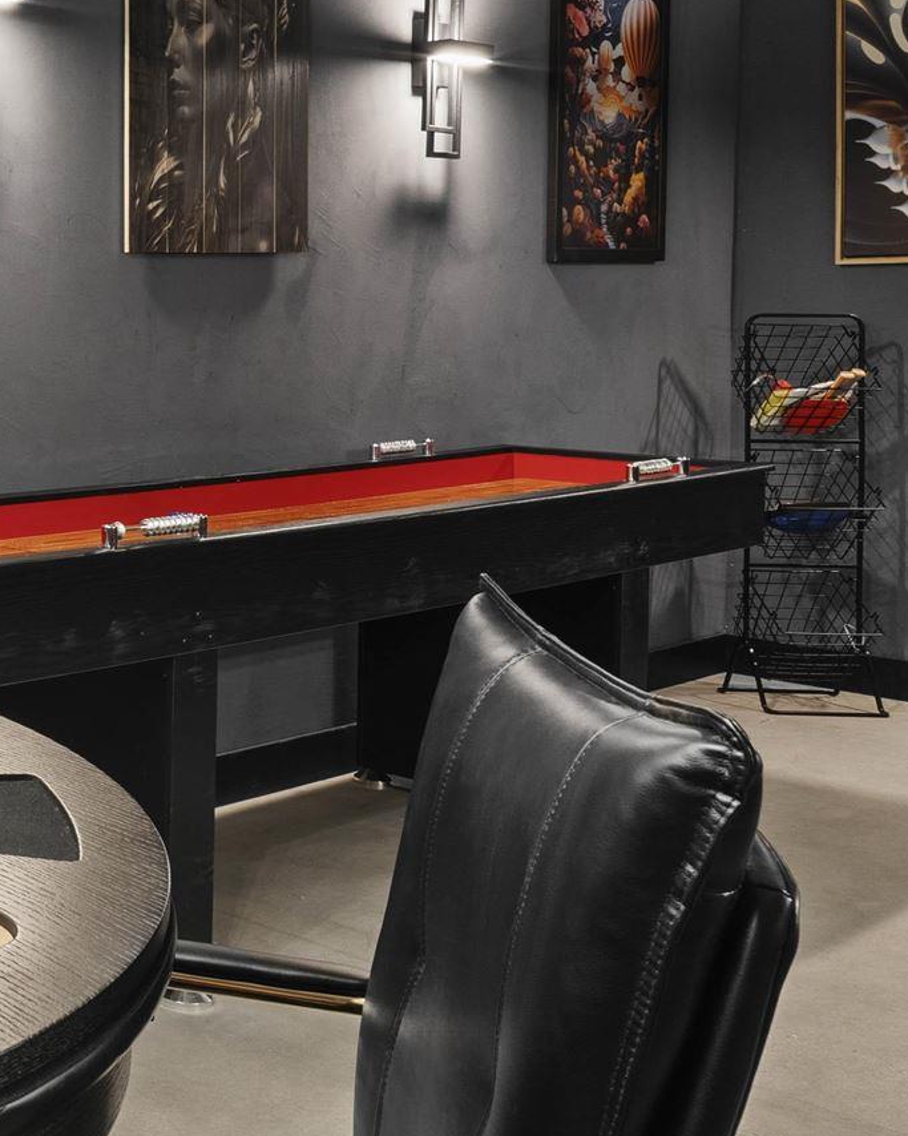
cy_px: 334
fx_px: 1814
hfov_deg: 22.2
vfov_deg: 34.3
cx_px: -520
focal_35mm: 54
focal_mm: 16
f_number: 11
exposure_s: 1/2
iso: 400
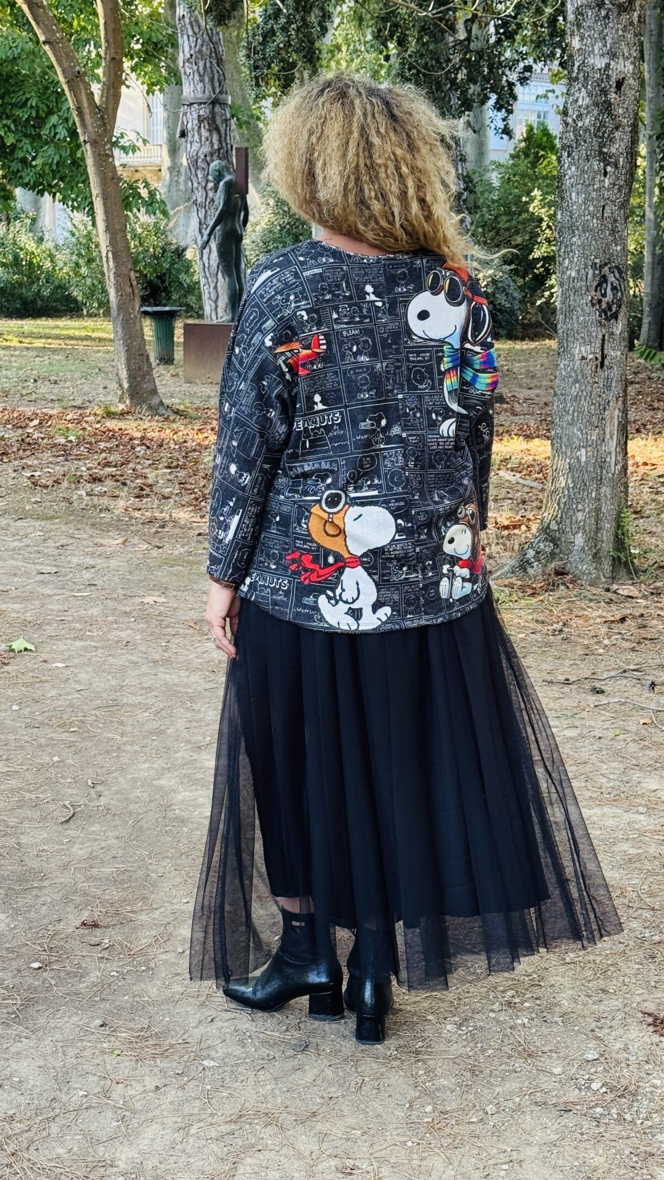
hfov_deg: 19.4
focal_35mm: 62
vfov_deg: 33.8
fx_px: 1940
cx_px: 357
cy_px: 598
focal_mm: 6.76
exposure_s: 1/135
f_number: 1.78
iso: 100
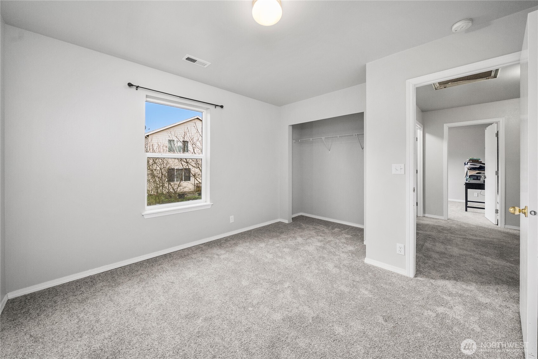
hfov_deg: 112.6
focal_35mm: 12
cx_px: 269
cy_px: 180
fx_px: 179
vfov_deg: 90.1
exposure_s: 1/60
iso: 320
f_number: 7.1
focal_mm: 12
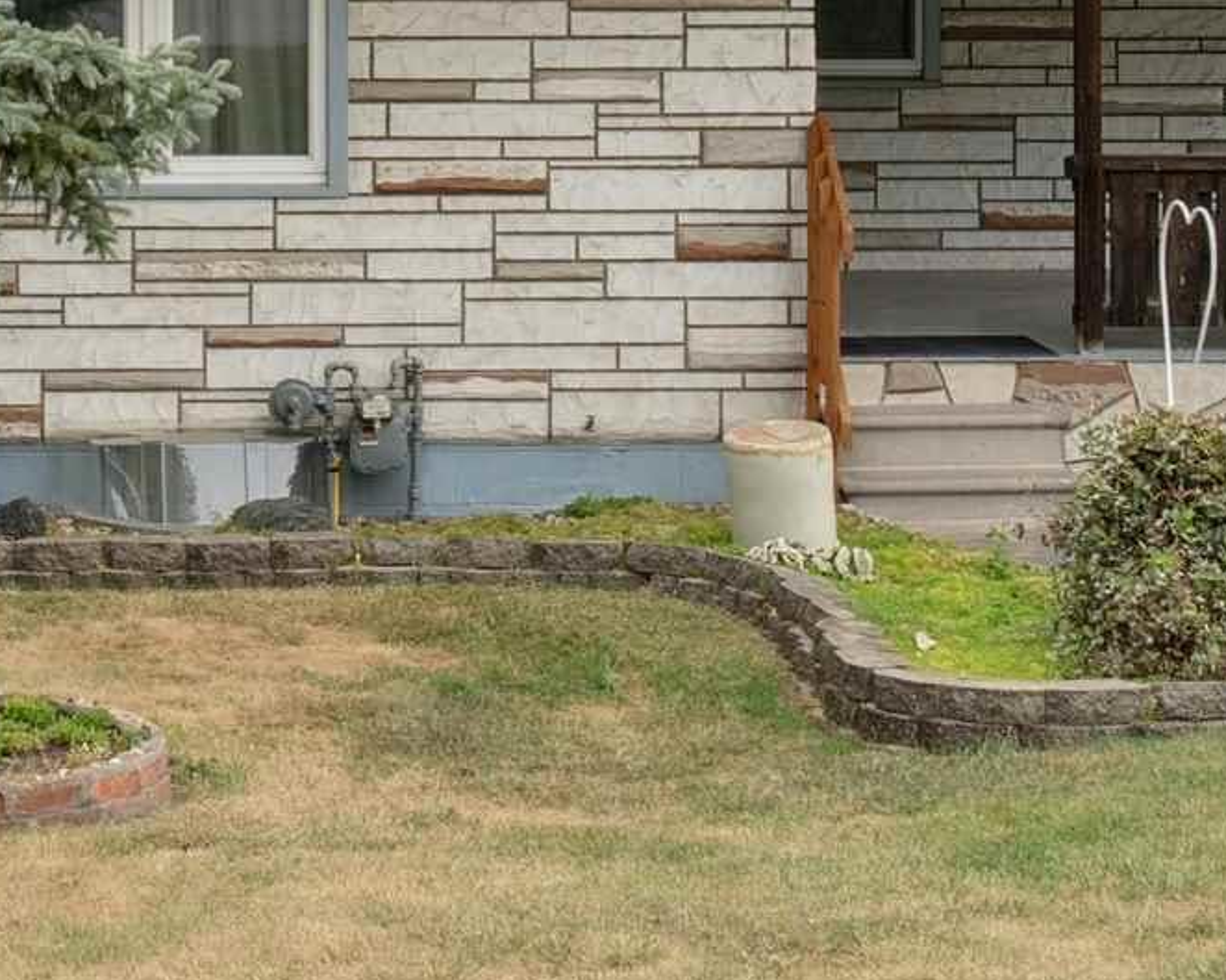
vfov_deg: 12.3
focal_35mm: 122
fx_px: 4425
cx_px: -22
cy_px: -195
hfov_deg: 15.5
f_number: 9
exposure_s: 1/80
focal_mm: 28
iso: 400
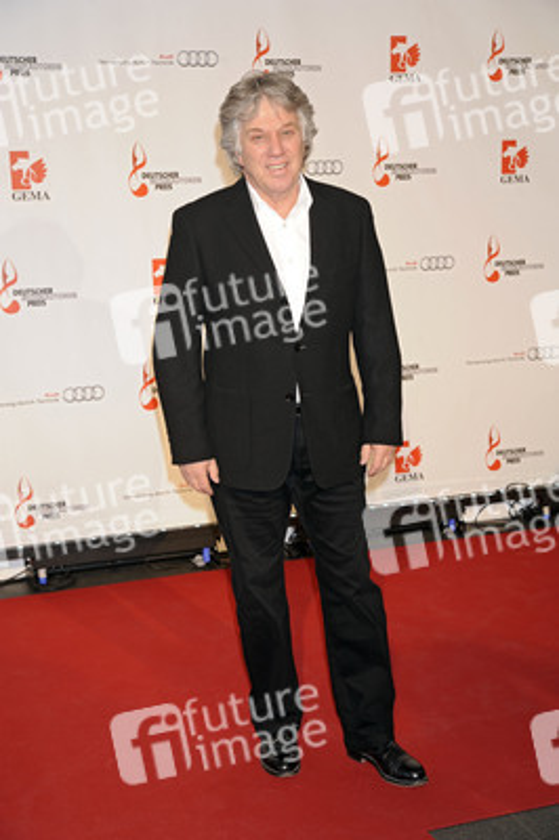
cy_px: 420
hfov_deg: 24.6
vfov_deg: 36.3
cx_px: 280
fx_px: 1283
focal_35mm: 55
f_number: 5.6
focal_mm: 55
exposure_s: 1/160
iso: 640
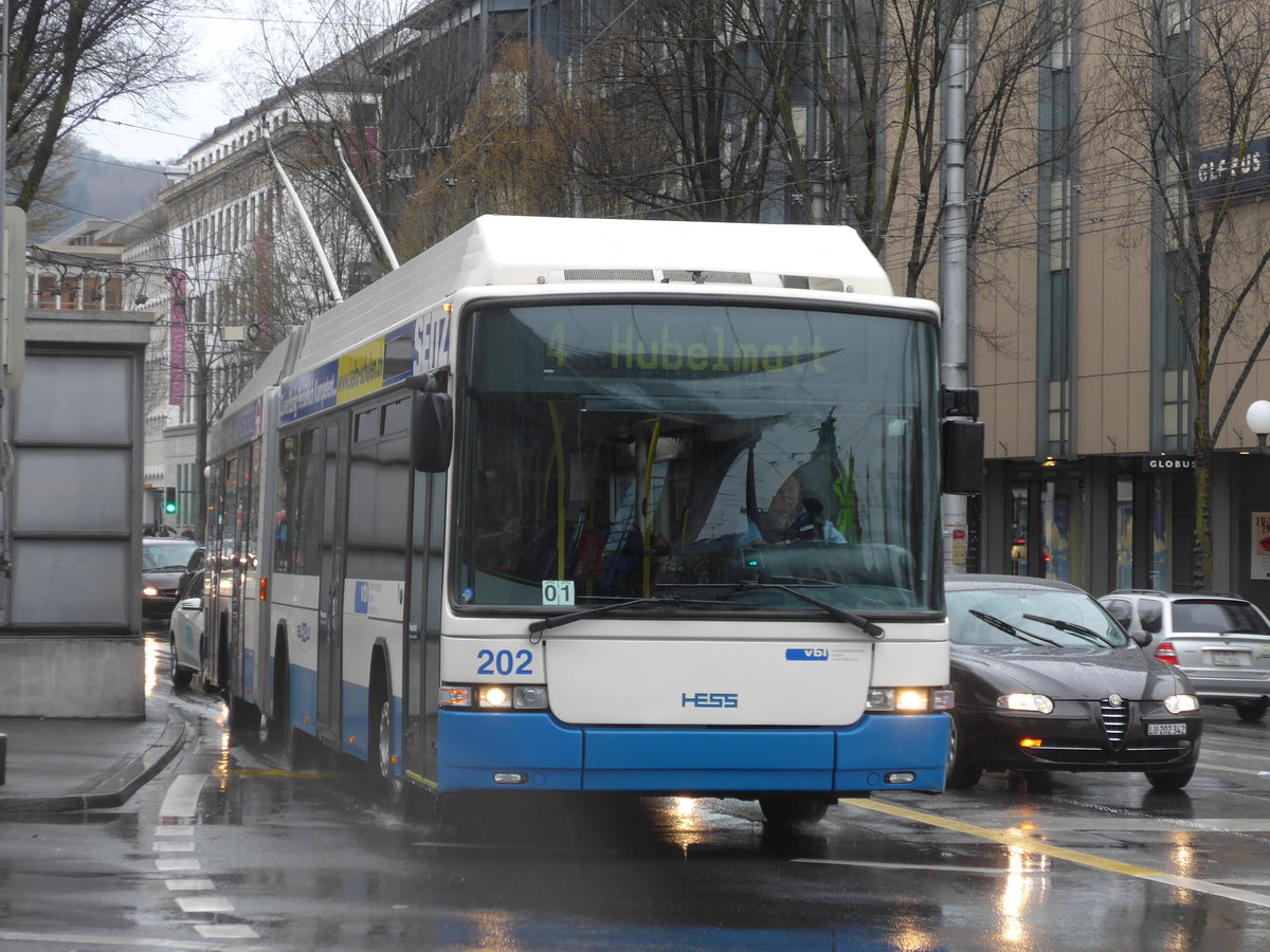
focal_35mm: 103
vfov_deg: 14.4
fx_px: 3779
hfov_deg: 19.1
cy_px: 476
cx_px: 635
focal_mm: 20.4
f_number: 4.8
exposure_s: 1/80
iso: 125
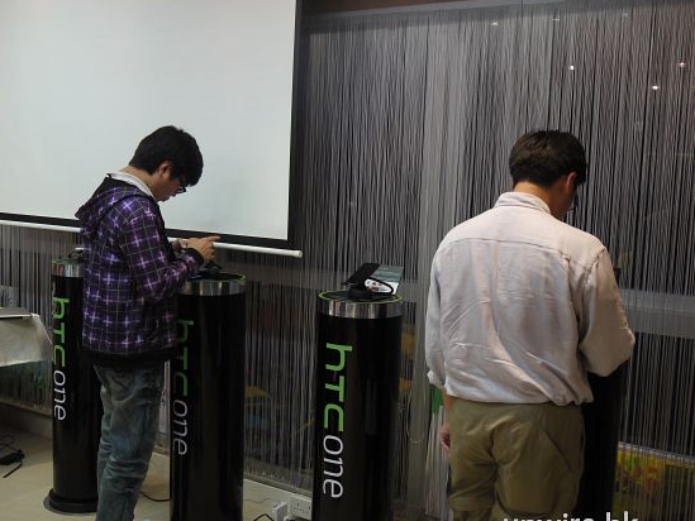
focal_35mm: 43
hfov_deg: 43.8
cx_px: 356
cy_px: 265
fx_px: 864
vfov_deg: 33.6
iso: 400
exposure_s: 1/25
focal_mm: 20
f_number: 4.2
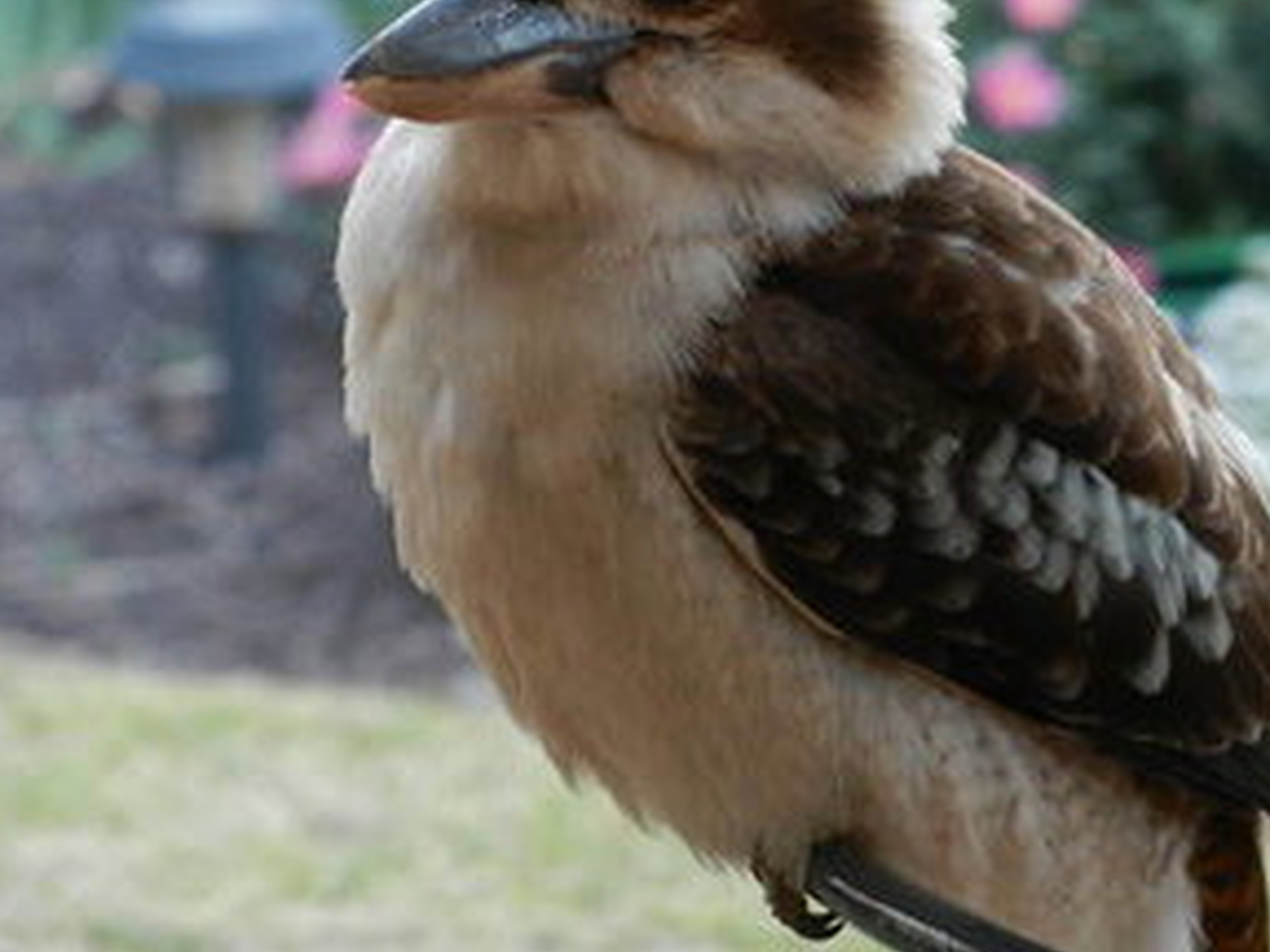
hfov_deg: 4.1
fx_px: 17830
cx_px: 723
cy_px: 300
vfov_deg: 3.1
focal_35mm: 486
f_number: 5.3
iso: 400
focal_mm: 52.6
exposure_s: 1/13
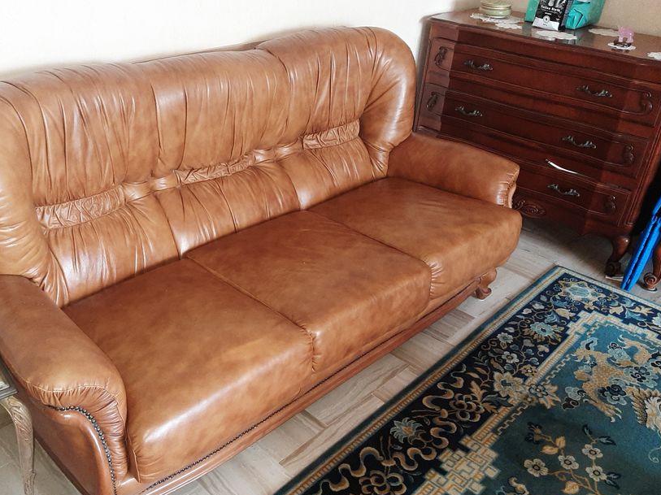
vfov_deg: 44.1
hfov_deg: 56.4
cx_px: 263
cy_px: 266
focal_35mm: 32
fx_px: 611
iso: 200
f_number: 1.7
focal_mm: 3.93
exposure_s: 1/50
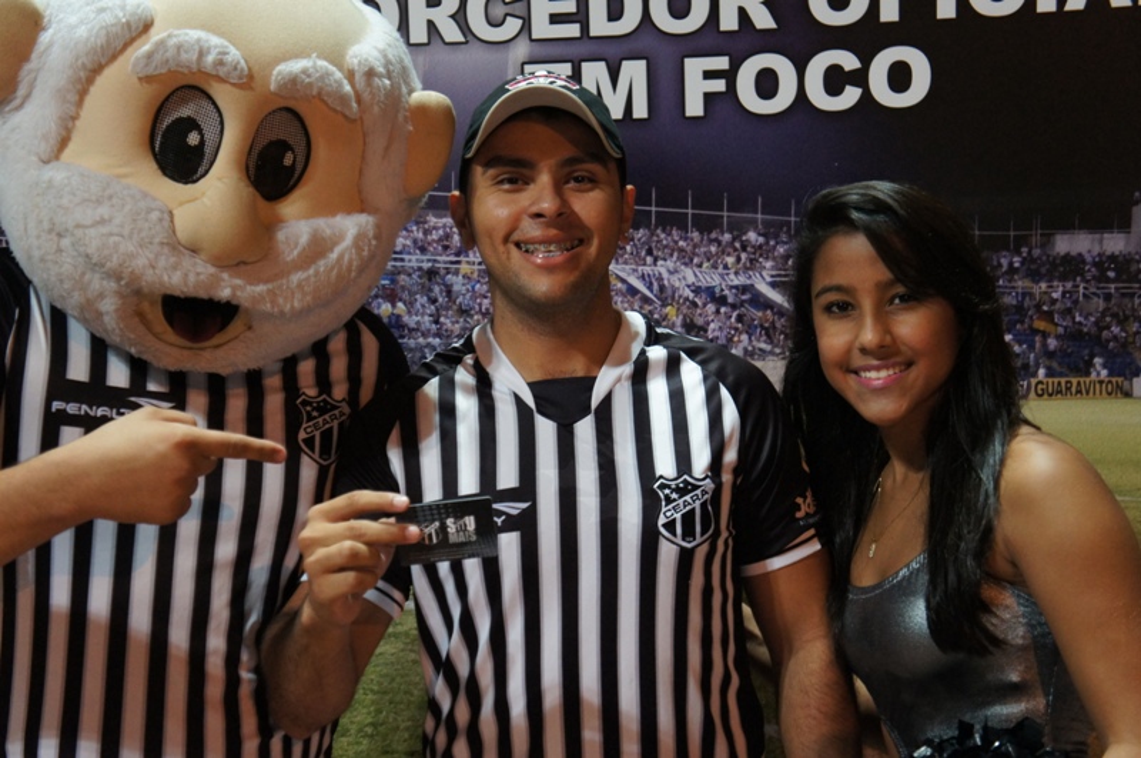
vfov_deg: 20.1
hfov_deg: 29.9
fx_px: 2136
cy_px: 379
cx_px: 570
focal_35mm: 68
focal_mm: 45
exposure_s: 1/25
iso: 1600
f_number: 5
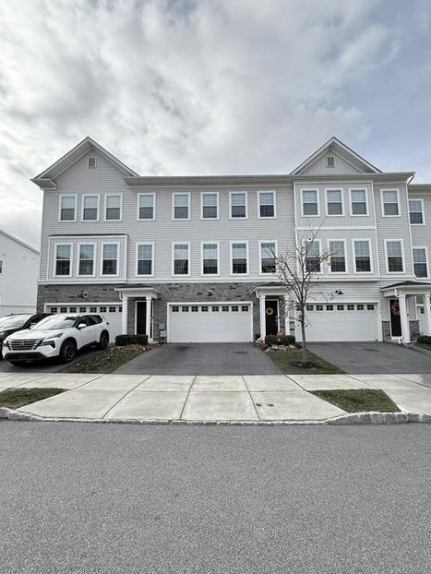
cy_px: 299
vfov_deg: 98.1
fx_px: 249
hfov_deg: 81.8
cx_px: 217
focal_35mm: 15
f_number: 2.2
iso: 64
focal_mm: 2.22
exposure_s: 1/1534
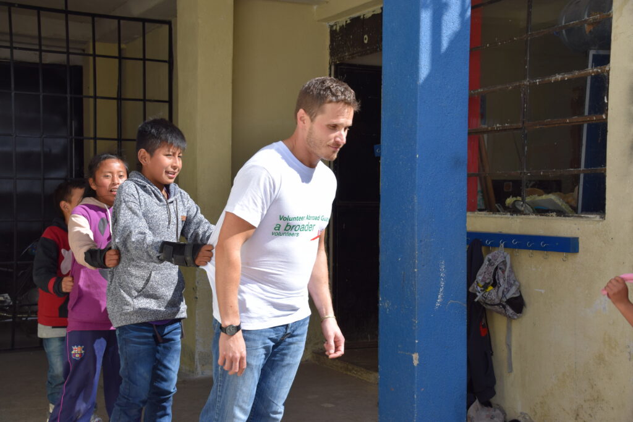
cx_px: 316
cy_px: 211
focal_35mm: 51
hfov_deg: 38.9
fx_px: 897
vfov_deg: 26.5
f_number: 10
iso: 200
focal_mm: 34
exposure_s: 1/400
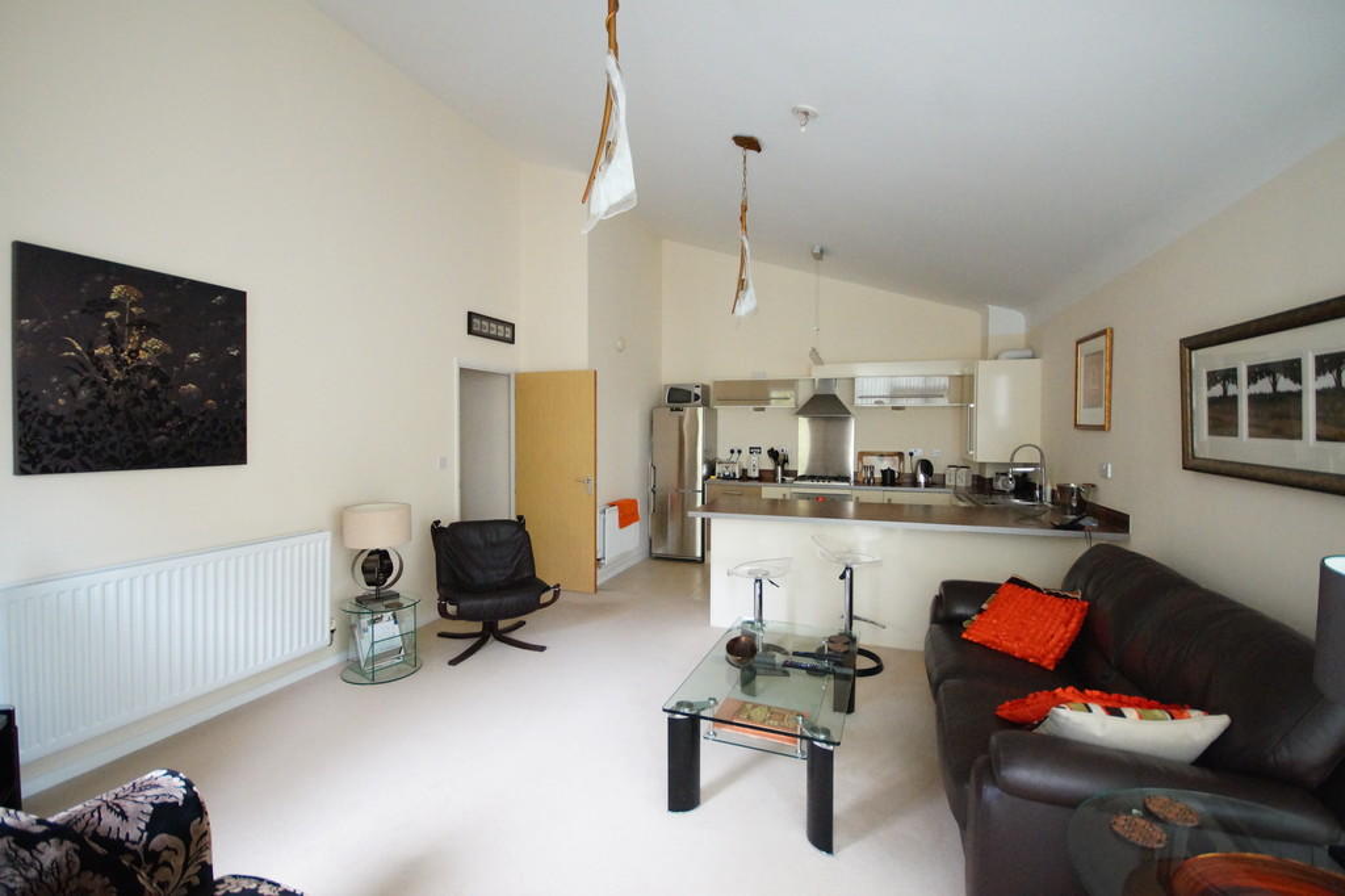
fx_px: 560
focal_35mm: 15
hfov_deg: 100.4
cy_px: 448
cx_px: 672
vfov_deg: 77.3
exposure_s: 1/60
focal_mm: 10
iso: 3200
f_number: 4
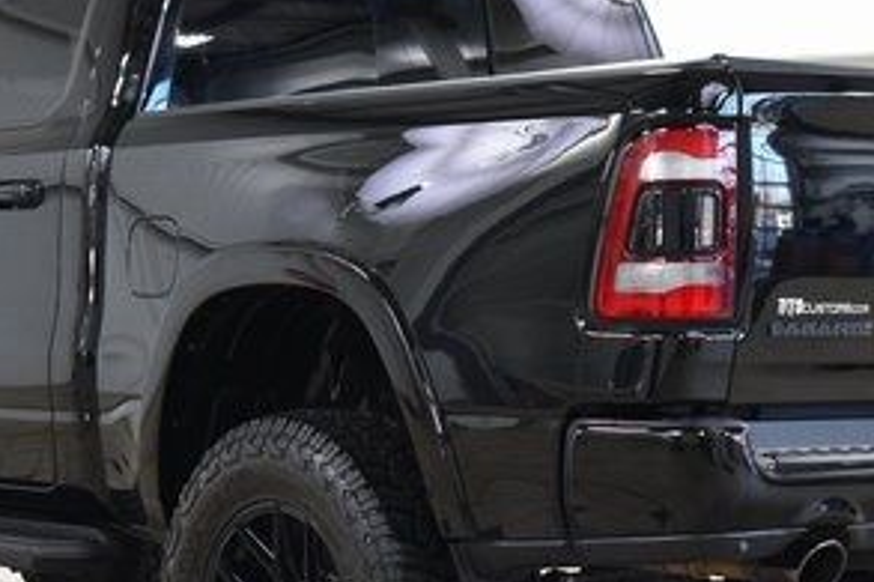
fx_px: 2863
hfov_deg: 17.4
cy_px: 372
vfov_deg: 11.6
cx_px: 400
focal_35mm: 118
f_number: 4
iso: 1600
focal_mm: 36
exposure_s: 1/60
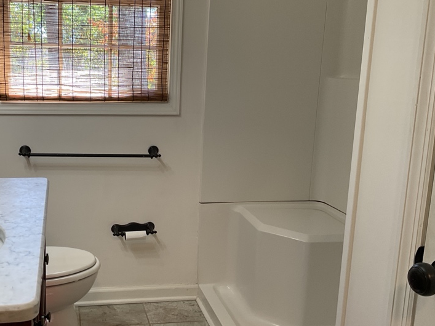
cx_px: 146
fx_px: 528
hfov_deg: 44.2
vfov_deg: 34.3
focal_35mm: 42
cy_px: 161
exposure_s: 1/60
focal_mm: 3
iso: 40
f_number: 1.8
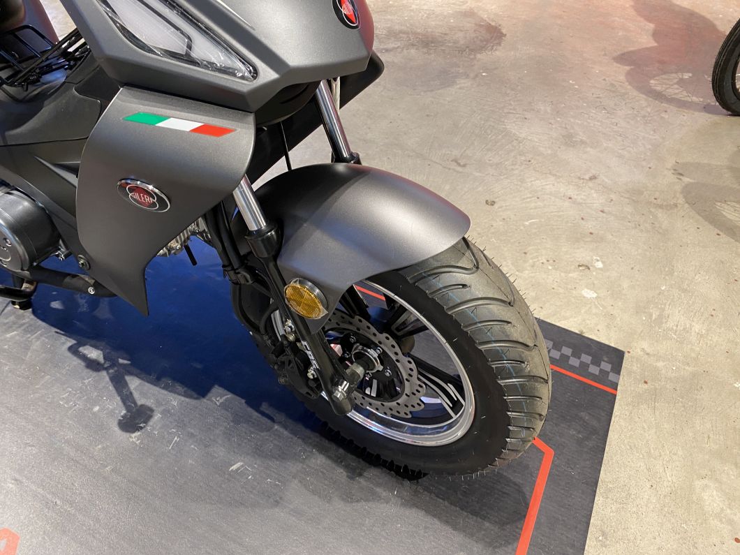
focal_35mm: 26
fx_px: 556
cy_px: 278
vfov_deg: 53.1
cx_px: 370
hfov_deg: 67.3
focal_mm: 4.25
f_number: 1.8
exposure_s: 1/50
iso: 160
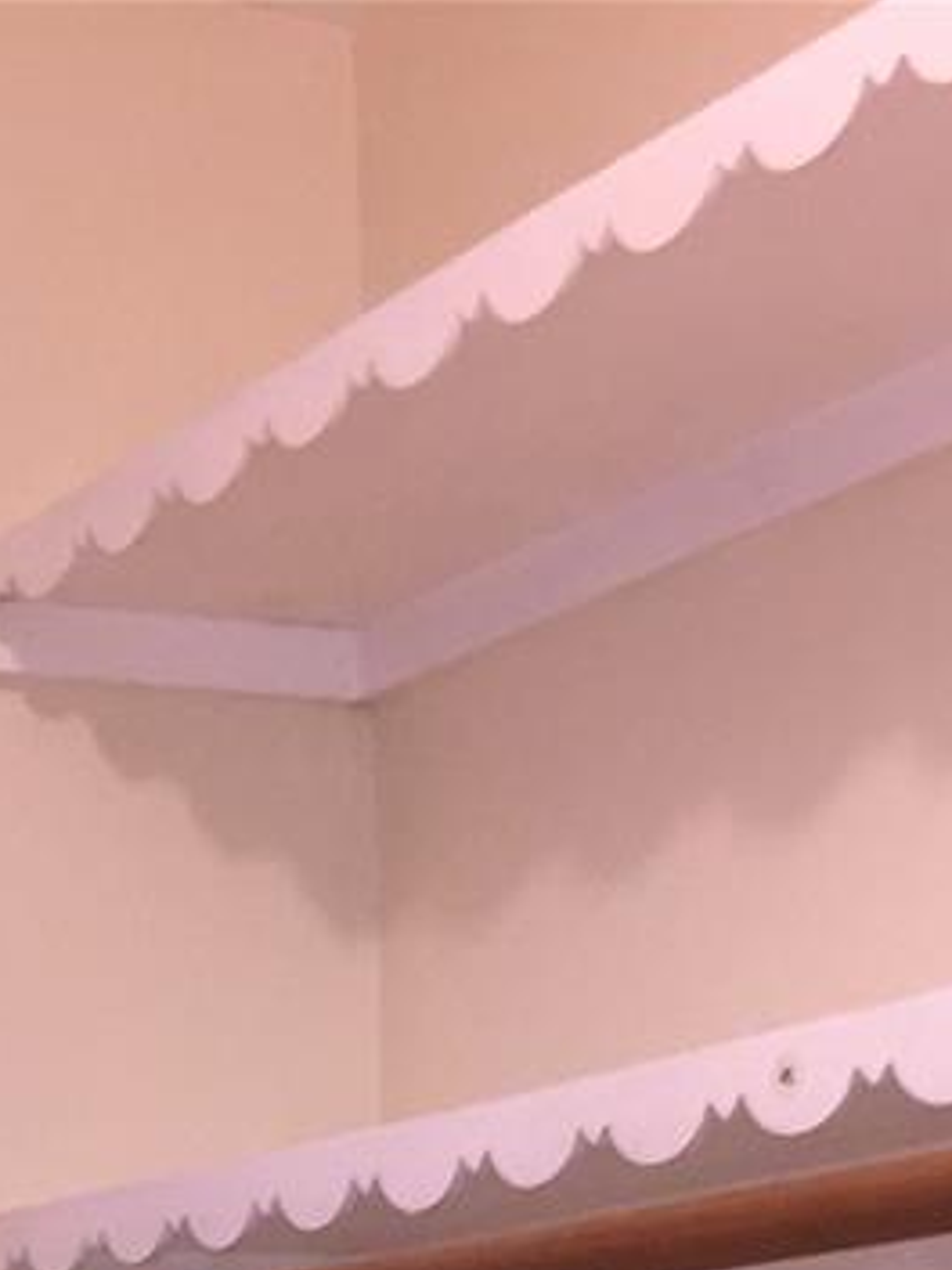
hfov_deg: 14.9
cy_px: 2161
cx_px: 220
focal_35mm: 99
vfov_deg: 17.0
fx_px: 3630
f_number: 2.2
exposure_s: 1/30
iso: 64
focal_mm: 4.15
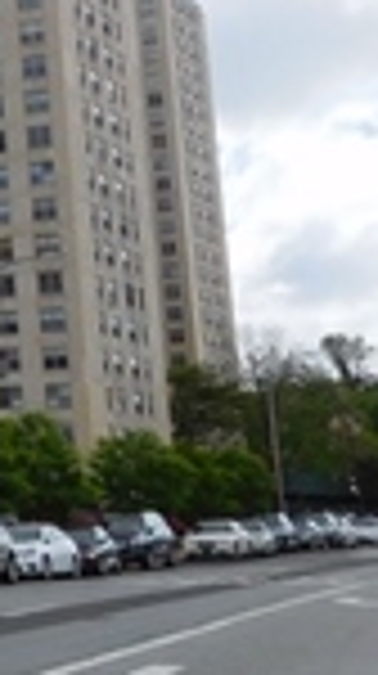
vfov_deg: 22.8
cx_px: -572
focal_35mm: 91
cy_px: 61
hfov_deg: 10.9
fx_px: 1627
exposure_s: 1/1500
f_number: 3.4
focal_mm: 4.5
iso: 125
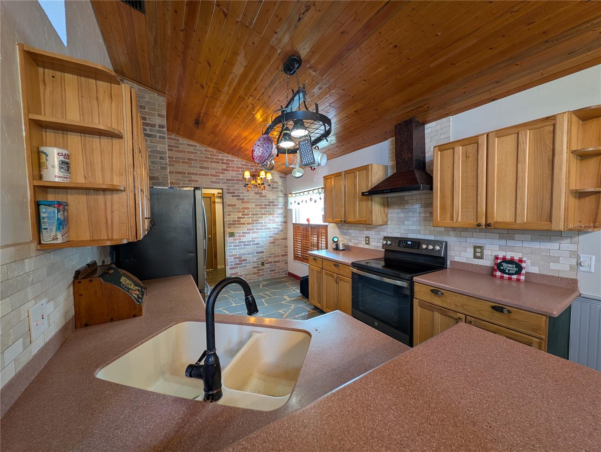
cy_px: 226
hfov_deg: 110.5
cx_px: 300
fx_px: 209
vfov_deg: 94.6
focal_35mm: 12
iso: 86
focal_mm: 2.23
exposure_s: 1/24
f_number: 1.95
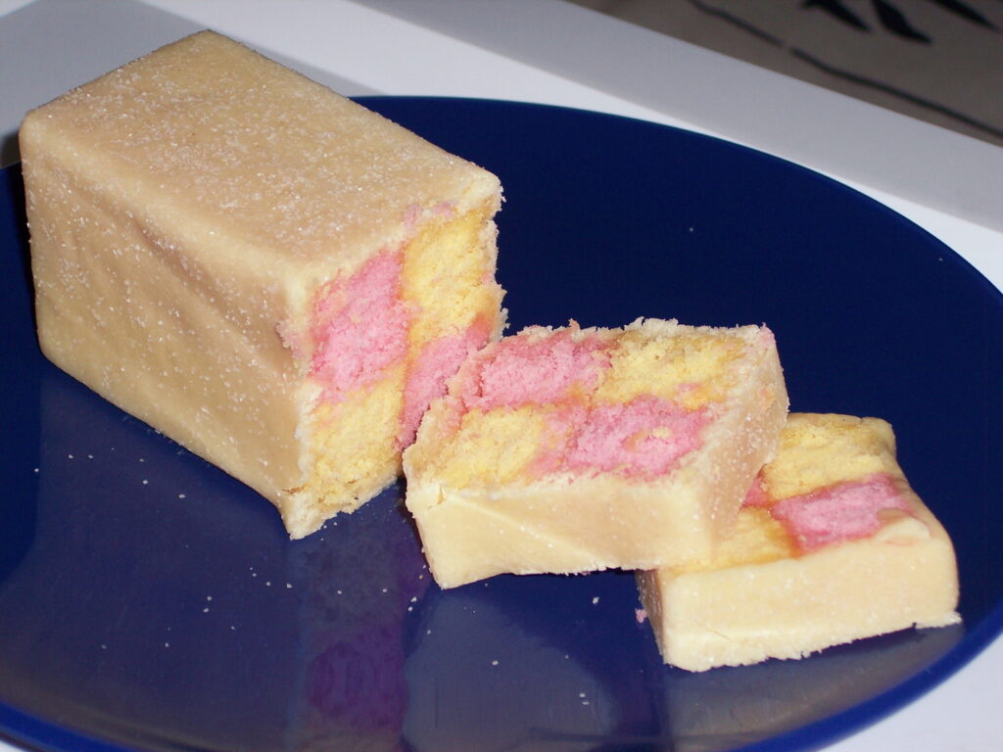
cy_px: 376
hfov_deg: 16.8
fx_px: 3390
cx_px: 502
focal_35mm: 117
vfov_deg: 12.7
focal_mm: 24
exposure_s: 1/125
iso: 100
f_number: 4.8
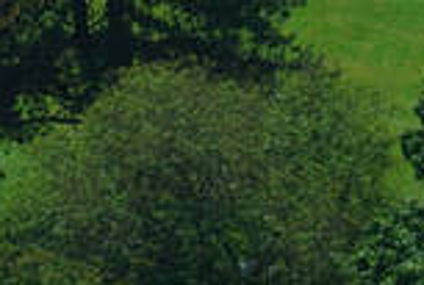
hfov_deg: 2.3
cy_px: -149
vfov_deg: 1.6
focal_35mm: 890
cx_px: -97
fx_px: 10513
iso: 100
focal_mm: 130
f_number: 5.6
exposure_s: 1/200
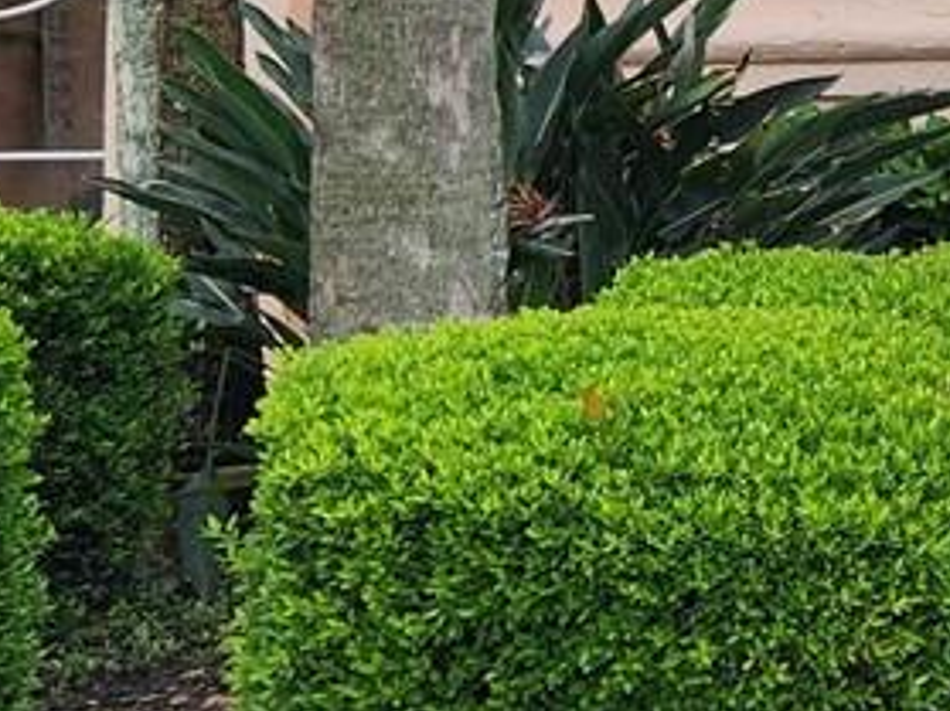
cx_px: 1362
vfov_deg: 11.0
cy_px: -208
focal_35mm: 132
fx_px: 3621
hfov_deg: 14.1
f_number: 1.8
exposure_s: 1/1081
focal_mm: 5.4
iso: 20
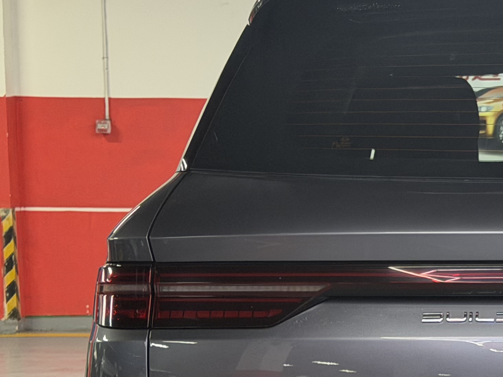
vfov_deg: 11.1
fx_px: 1932
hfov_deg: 14.4
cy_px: 341
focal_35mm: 133
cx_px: 574
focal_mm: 6.76
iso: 200
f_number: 1.78
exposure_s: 1/100
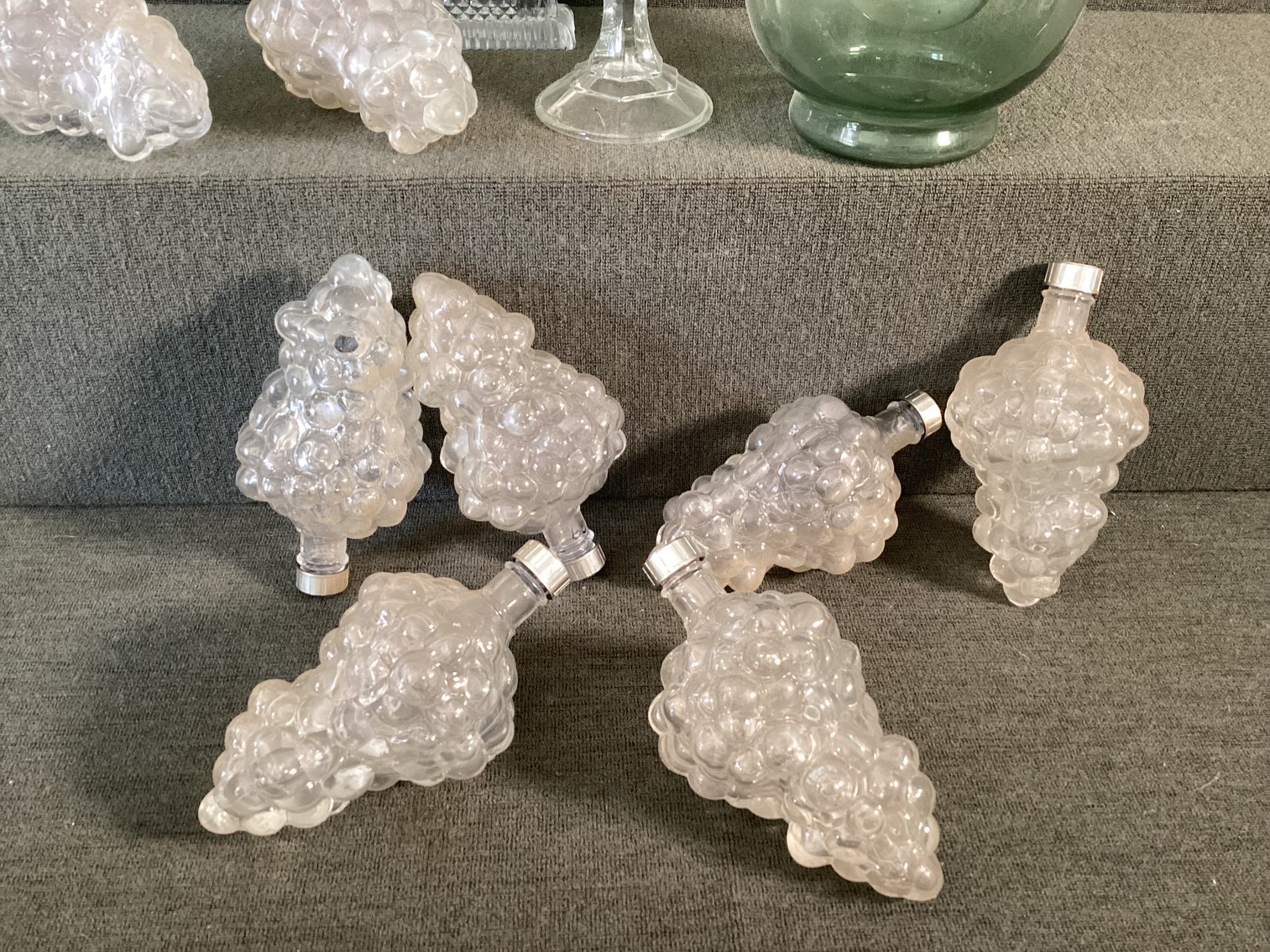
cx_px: 635
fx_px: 1137
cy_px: 476
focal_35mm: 31
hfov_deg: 58.3
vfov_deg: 45.4
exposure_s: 1/60
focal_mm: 3.3
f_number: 2.4
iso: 250
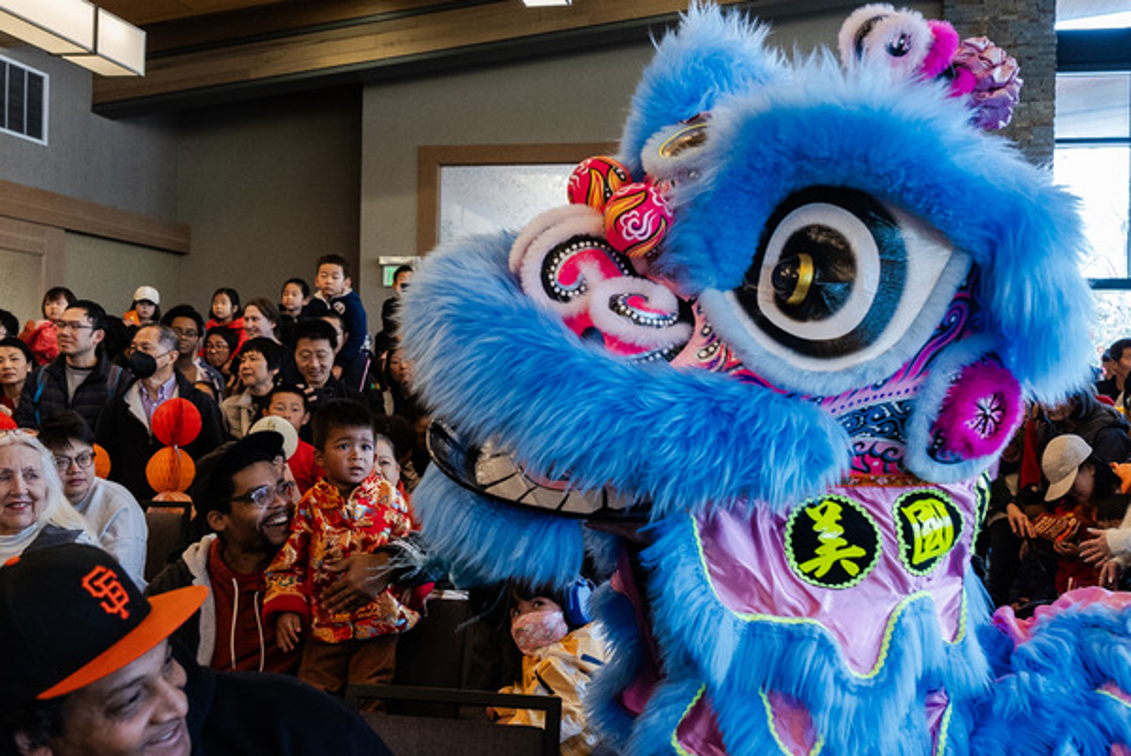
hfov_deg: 53.1
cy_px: 378
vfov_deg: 36.9
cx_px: 566
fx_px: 1132
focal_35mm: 36
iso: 3200
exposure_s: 1/160
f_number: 4
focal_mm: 24
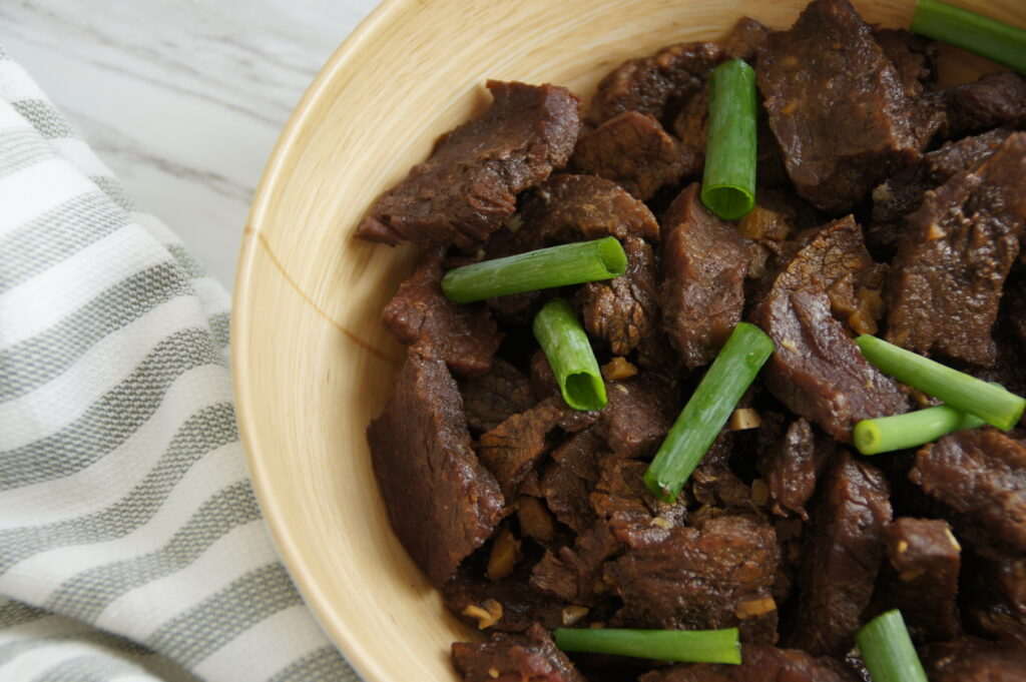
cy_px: 341
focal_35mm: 105
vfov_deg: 13.0
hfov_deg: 19.5
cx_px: 513
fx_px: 2990
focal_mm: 70
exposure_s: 1/20
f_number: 5
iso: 100
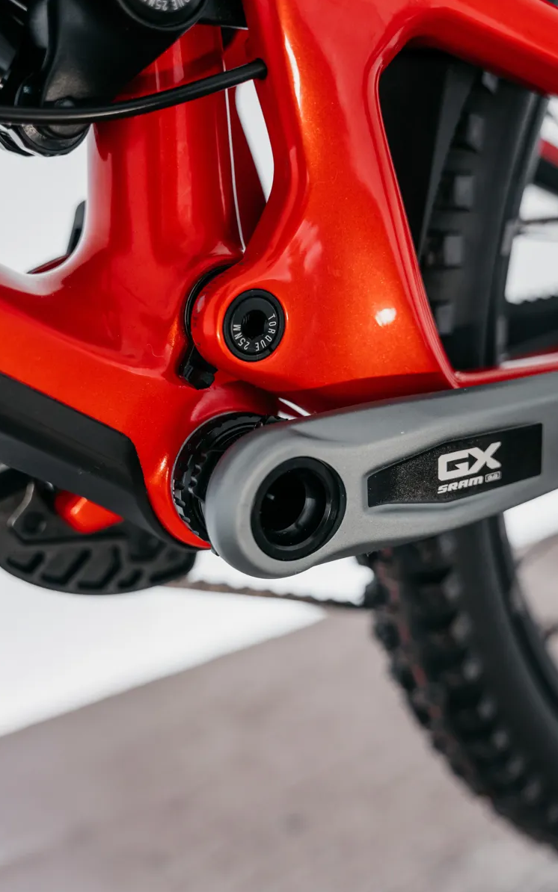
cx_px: 269
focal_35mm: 42
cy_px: 445
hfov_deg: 30.5
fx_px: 1025
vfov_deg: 47.1
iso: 1000
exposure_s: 1/160
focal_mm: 41.1
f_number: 2.8
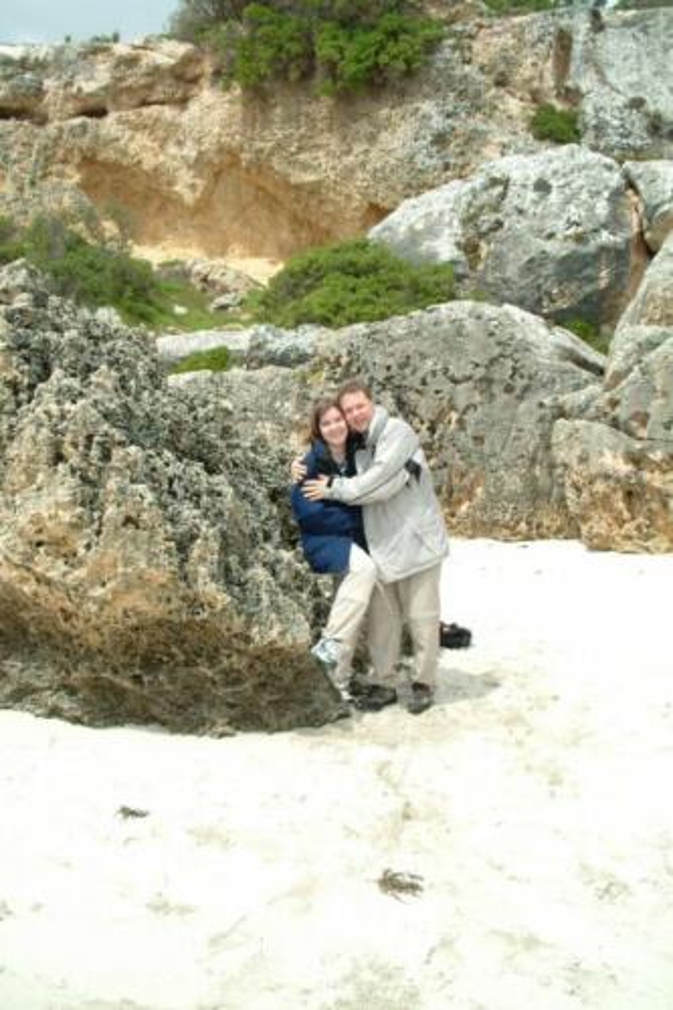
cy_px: 505
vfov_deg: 55.1
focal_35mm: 34
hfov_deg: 38.3
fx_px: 968
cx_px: 336
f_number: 6.7
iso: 100
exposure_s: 1/180
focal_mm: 23
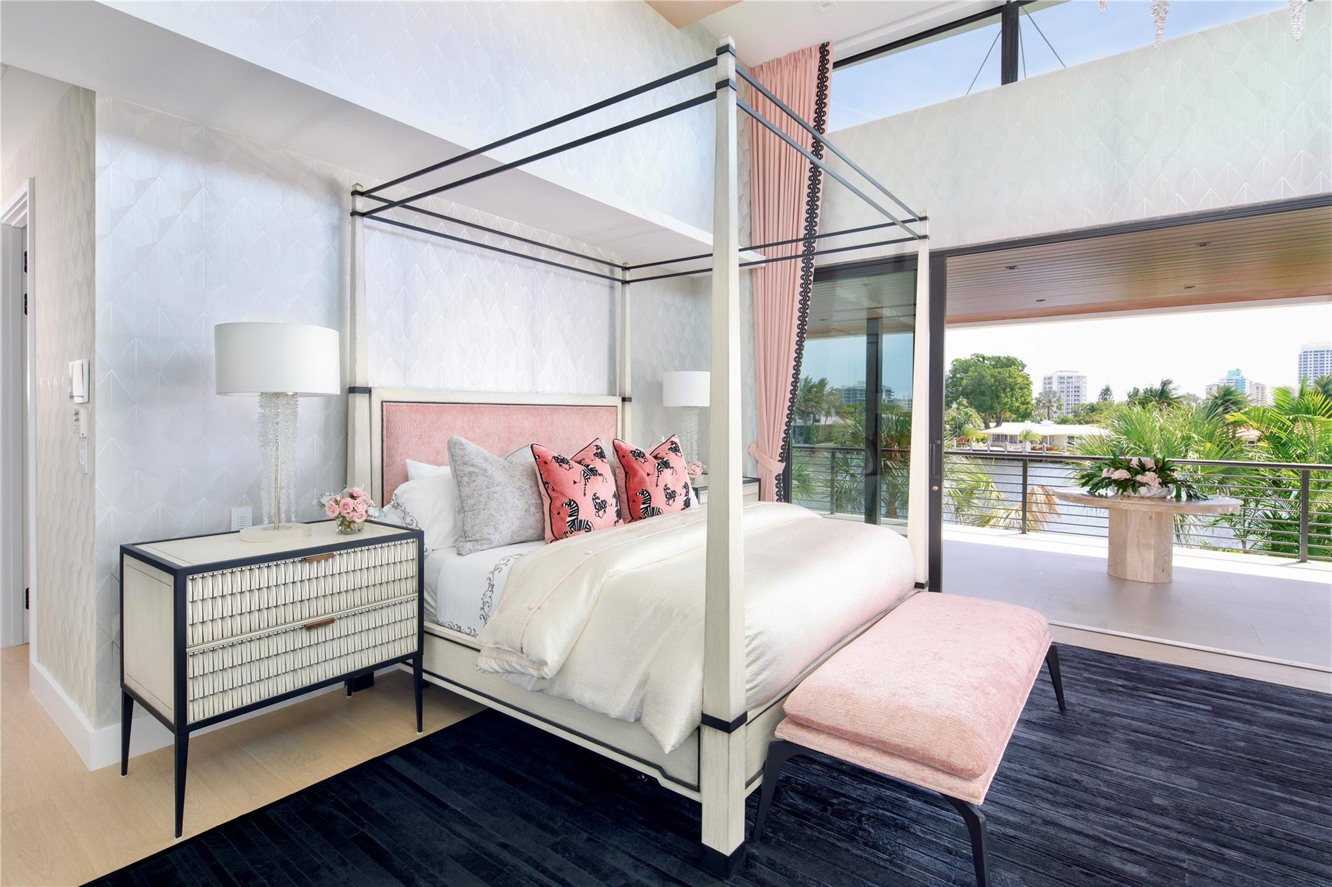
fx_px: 629
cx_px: 666
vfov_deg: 70.4
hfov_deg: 93.3
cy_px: 444
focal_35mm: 17
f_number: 11
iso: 200
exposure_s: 1/25
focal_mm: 17
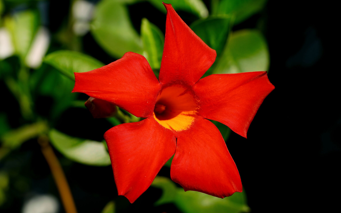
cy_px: 110
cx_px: 170
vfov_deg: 10.8
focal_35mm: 122
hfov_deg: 17.2
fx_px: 1129
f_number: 8
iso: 100
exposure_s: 1/160
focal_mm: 79
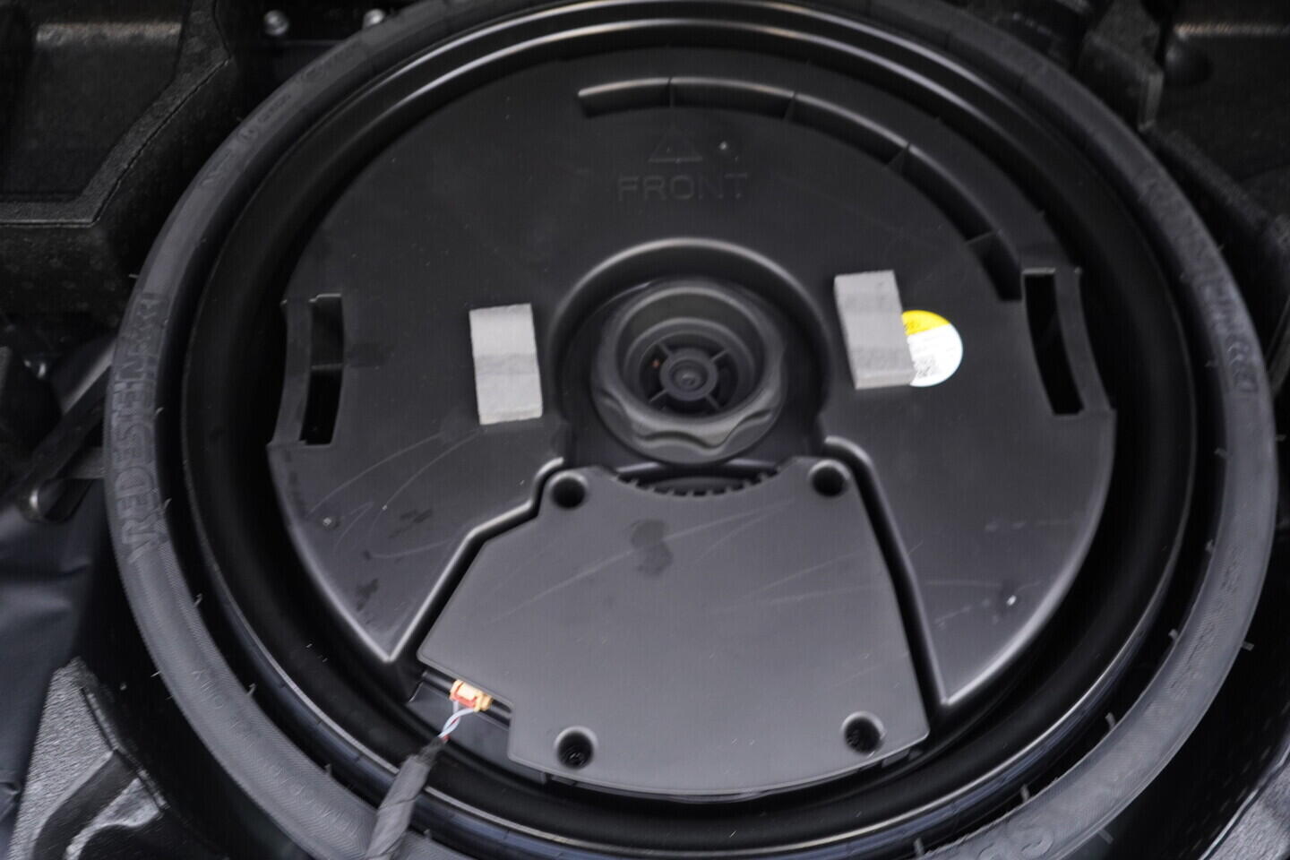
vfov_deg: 36.9
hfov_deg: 53.1
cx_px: 645
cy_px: 430
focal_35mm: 36
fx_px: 1290
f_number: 2.8
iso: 800
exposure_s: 1/40
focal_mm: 24
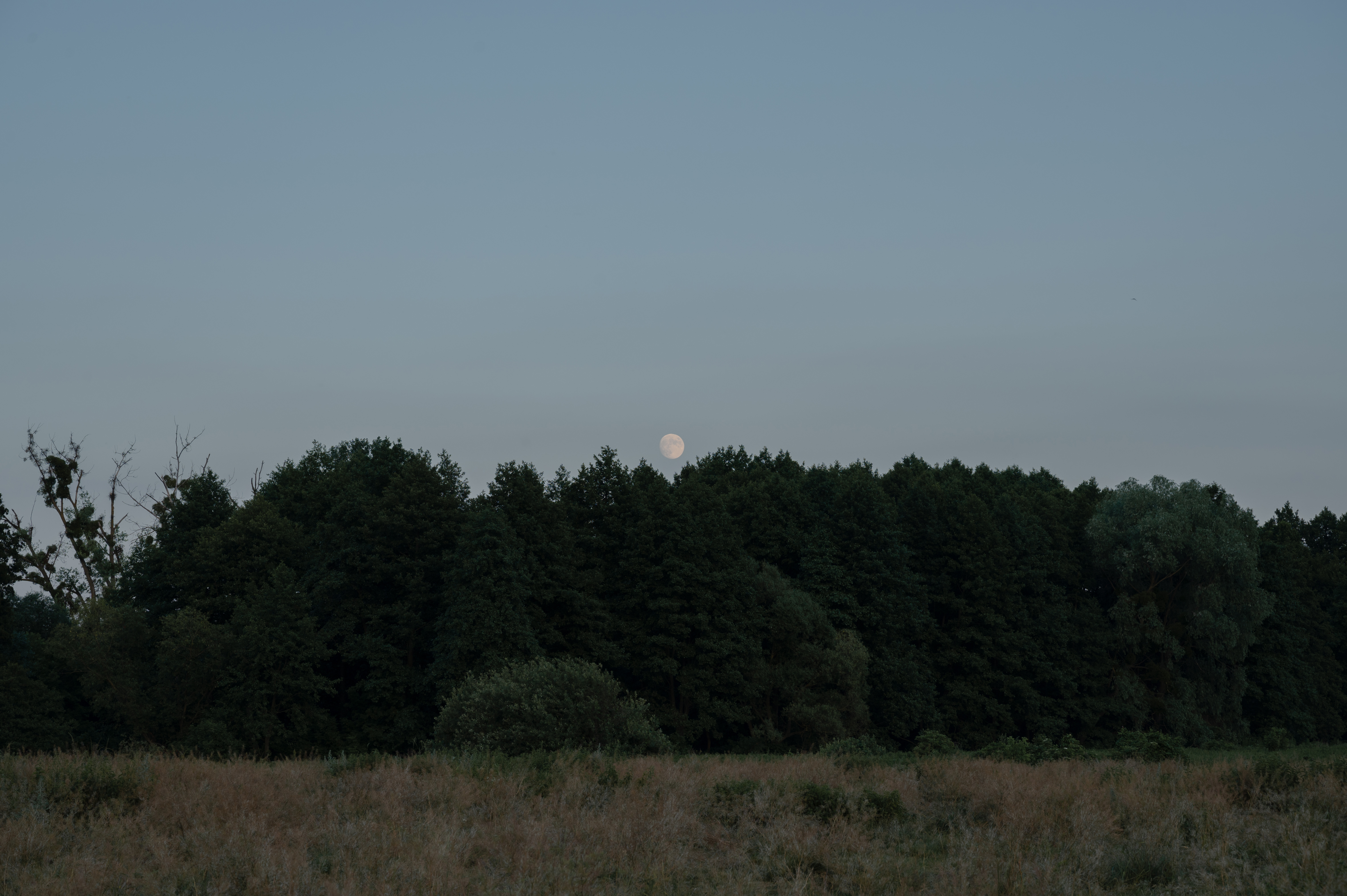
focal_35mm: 70
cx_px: 674
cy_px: 448
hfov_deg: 28.9
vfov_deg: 19.4
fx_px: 2617
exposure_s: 1/50
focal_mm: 70
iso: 250
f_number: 9
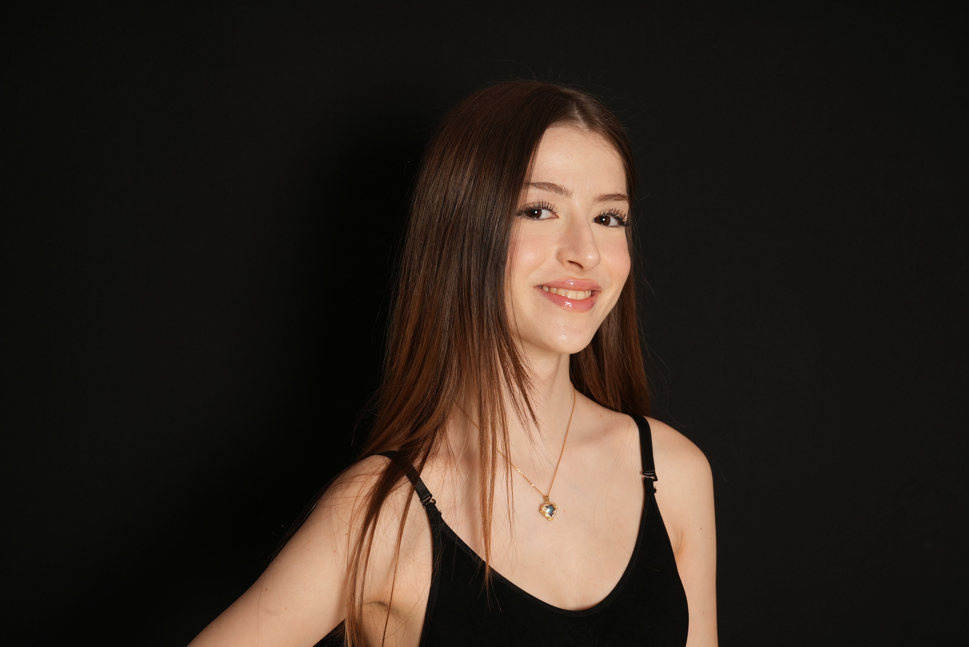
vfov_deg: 25.5
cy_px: 324
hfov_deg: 37.5
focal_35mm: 53
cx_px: 484
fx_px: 1427
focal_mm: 53
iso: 100
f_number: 11
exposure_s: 1/40
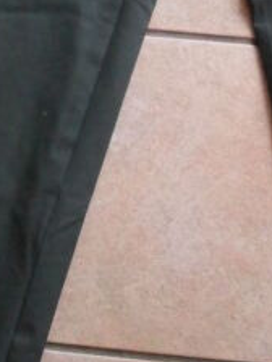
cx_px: 189
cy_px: -6
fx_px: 1048
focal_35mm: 100
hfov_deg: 14.8
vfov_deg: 19.1
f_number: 3
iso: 400
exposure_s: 1/10
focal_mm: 6.3
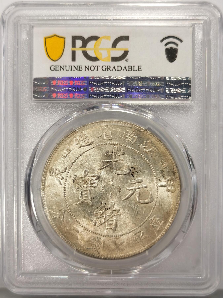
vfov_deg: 35.5
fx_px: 464
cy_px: 149
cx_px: 112
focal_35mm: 54
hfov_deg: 27.0
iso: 80
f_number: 16
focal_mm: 5.56
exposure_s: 1/100
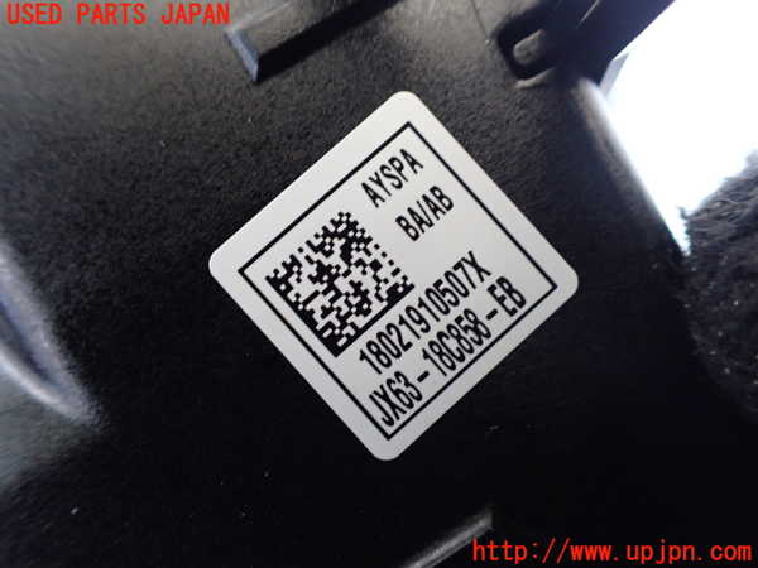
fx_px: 657
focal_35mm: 30
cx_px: 379
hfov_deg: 60.0
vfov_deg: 46.8
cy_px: 284
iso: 800
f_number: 2.3
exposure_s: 1/50
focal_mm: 5.4
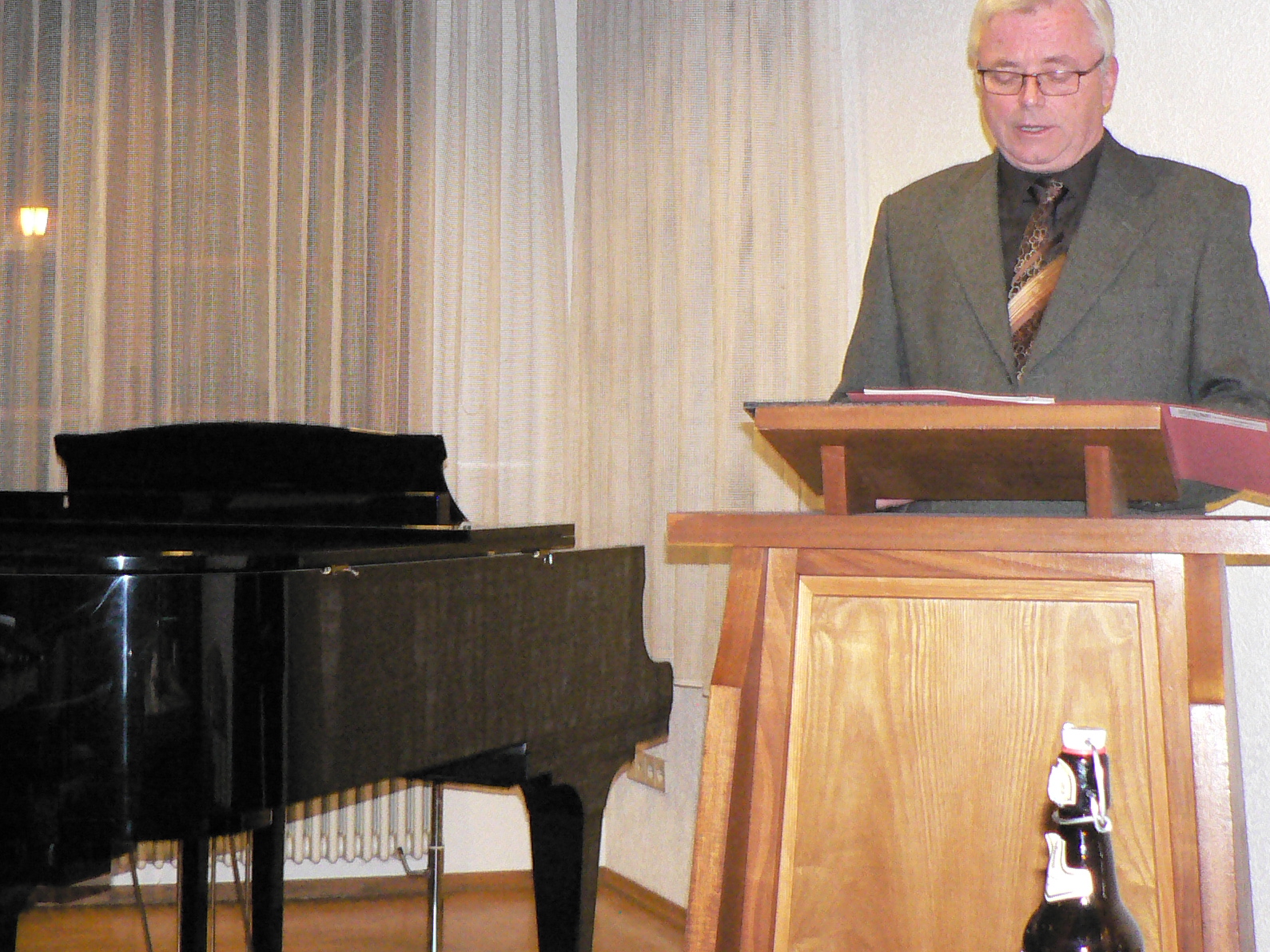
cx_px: 403
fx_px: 2128
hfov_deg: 32.9
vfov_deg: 24.9
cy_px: 236
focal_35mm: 58
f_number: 2.8
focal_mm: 6
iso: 400
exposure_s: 1/30
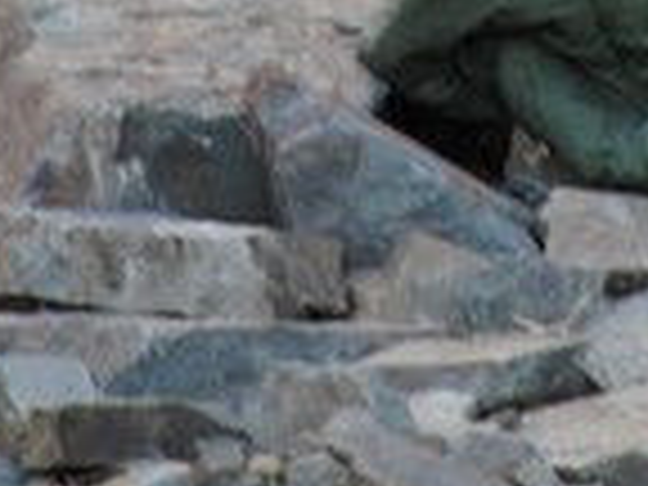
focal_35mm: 1377
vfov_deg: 1.1
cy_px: -169
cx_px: 540
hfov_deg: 1.4
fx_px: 25777
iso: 200
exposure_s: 1/125
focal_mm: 87.6
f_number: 4.6
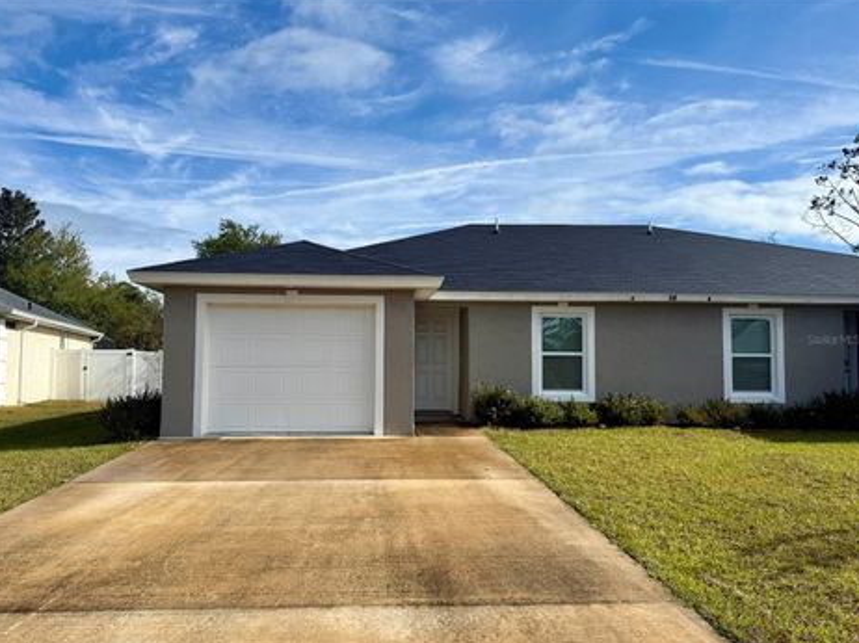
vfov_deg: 53.0
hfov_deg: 67.2
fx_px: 645
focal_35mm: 26
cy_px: 339
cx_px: 398
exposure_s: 1/6711
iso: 80
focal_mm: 6.76
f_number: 1.78
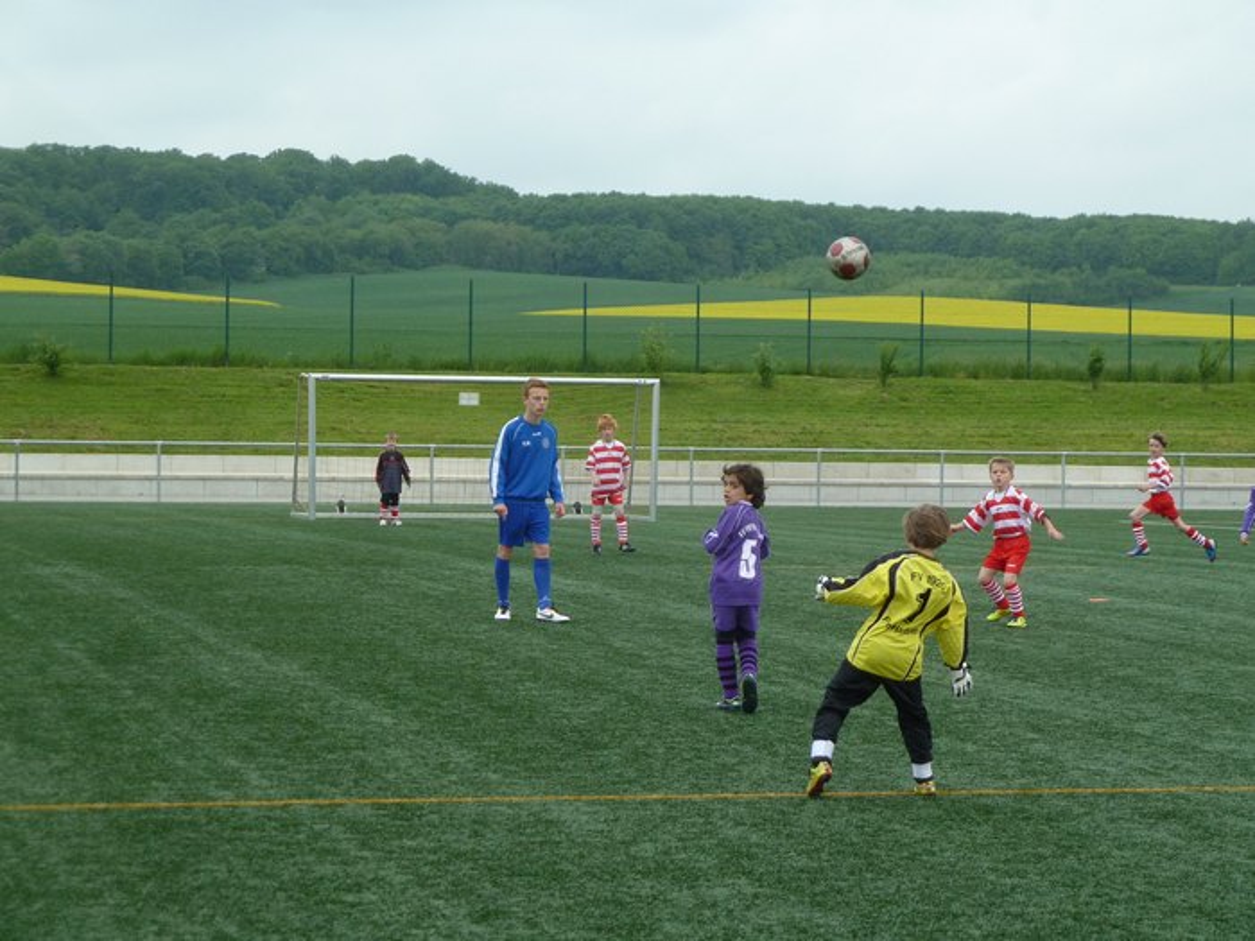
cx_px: 628
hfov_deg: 20.4
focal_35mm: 96
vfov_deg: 15.4
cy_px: 470
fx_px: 3480
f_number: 4.3
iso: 160
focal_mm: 15.8
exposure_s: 1/400
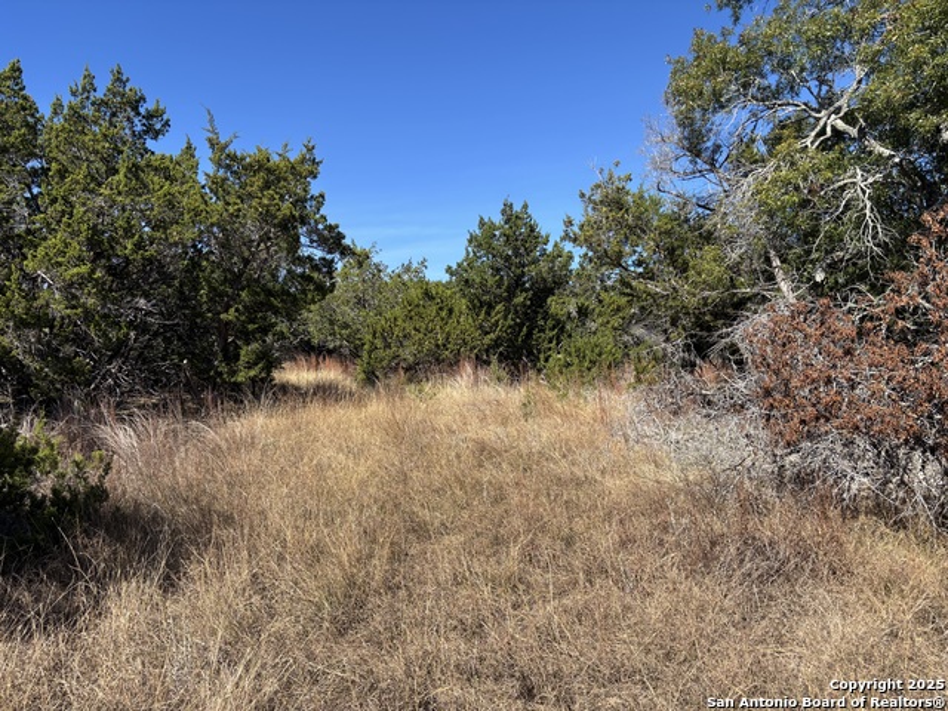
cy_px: 356
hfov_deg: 67.3
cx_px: 474
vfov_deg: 53.1
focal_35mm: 26
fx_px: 712
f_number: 1.6
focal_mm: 5.96
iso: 50
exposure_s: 1/2242
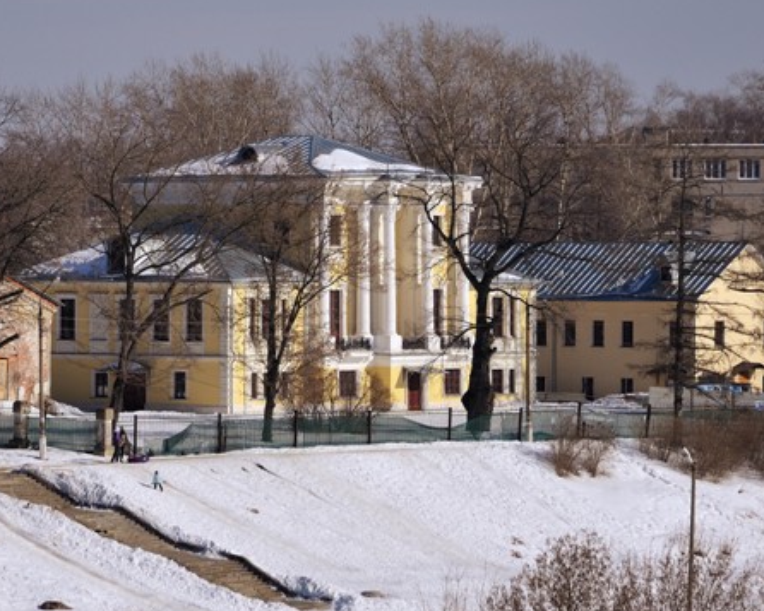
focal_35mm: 341
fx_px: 7712
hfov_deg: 5.7
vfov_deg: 4.5
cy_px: 298
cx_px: 230
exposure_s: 1/640
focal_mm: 120
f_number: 9
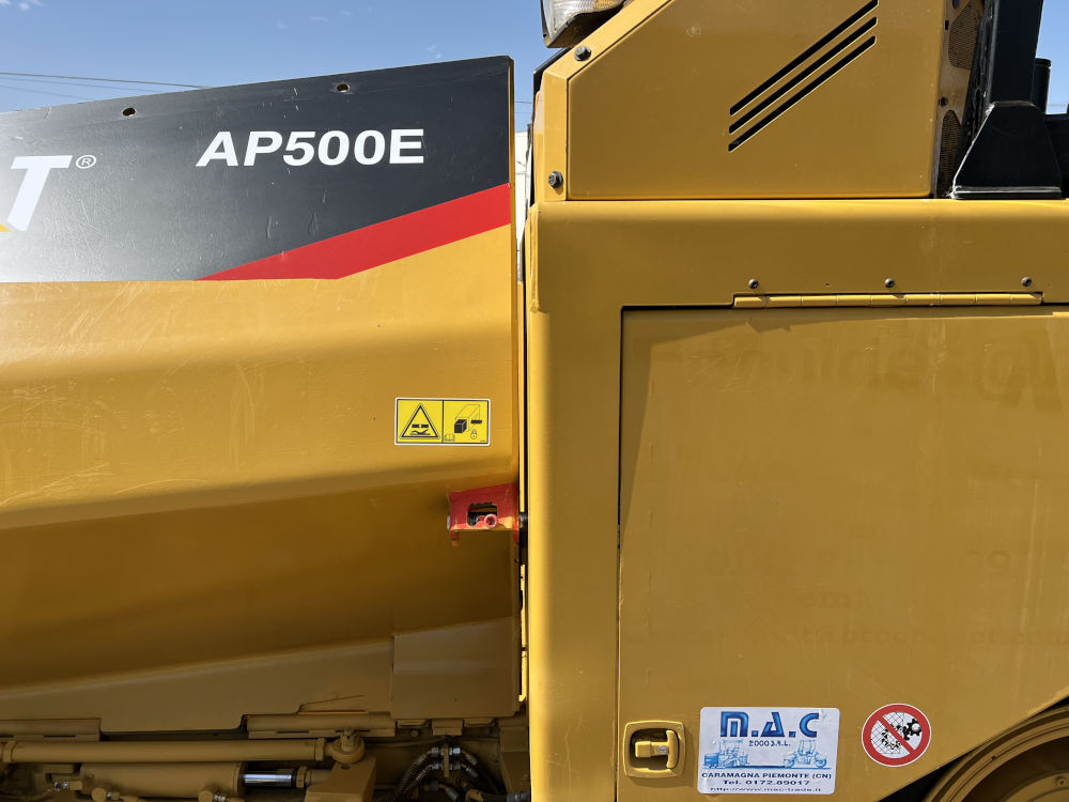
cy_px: 401
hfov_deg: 67.3
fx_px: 803
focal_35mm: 26
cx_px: 534
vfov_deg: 53.1
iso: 50
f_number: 1.5
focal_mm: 5.7
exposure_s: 1/2841
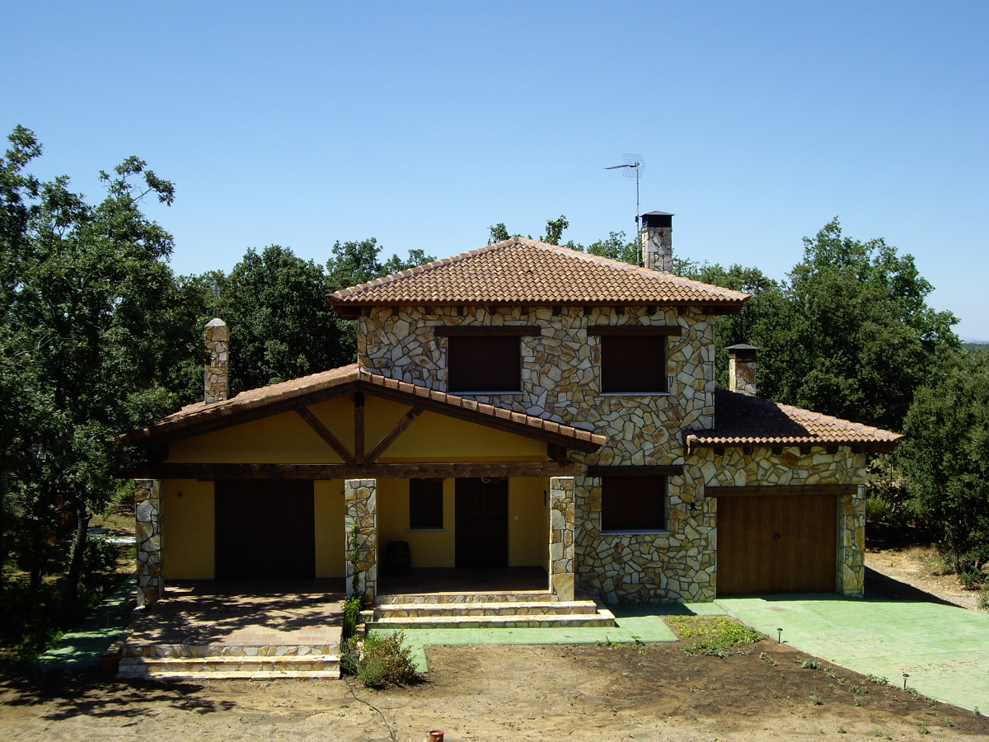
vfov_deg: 30.9
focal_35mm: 47
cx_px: 494
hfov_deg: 40.4
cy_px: 371
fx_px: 1343
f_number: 4.8
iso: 50
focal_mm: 7.6
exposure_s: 1/320
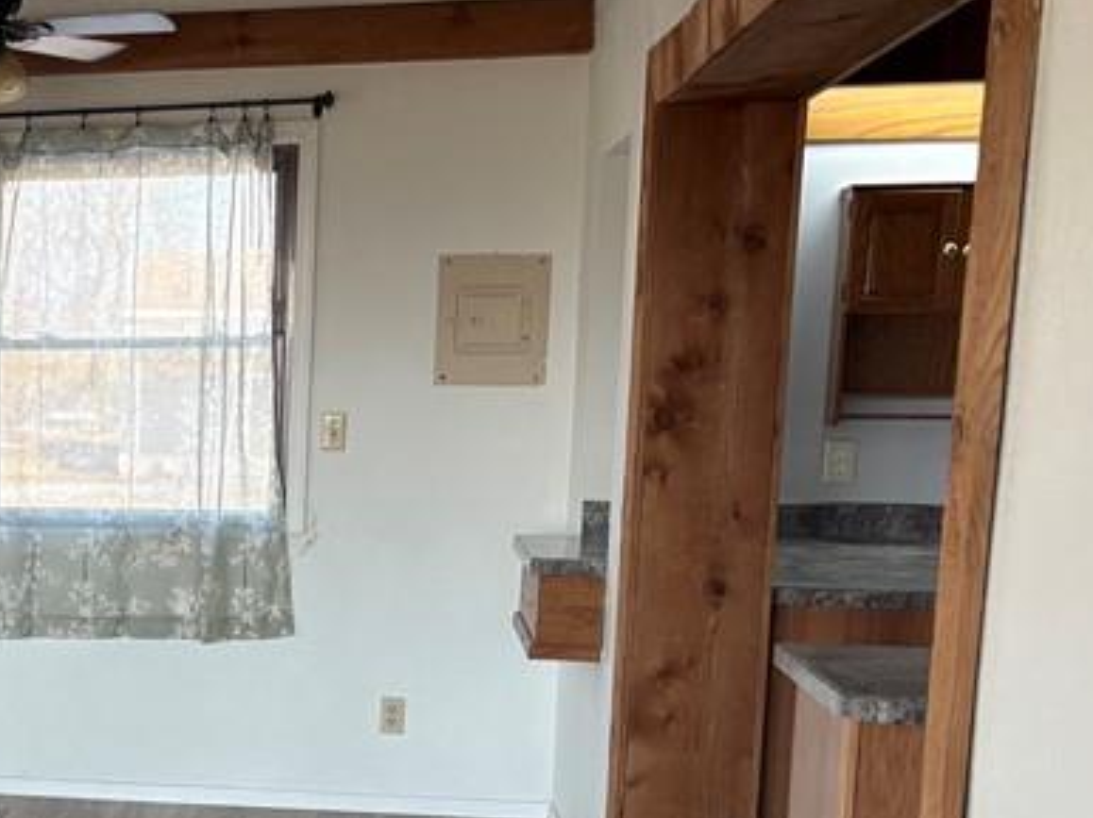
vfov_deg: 21.0
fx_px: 2177
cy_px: 657
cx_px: -227
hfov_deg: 25.3
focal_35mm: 69
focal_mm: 5.96
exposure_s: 1/233
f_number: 1.6
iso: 125
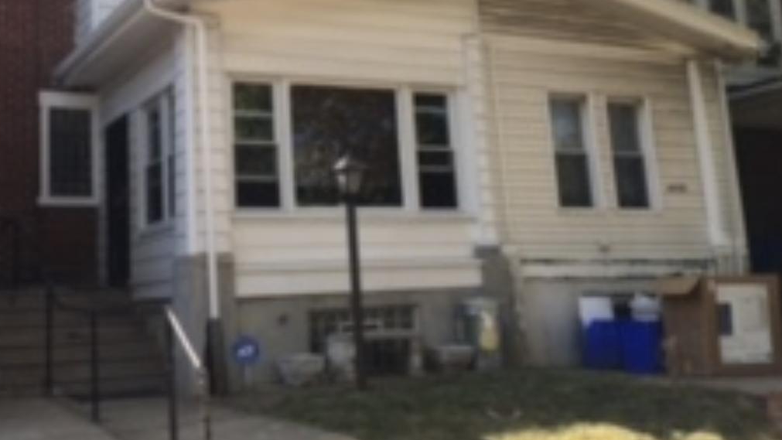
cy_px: 169
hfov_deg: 44.7
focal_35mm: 45
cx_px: 248
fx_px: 933
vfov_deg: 26.5
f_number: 2.2
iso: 25
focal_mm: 4.15
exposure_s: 1/545
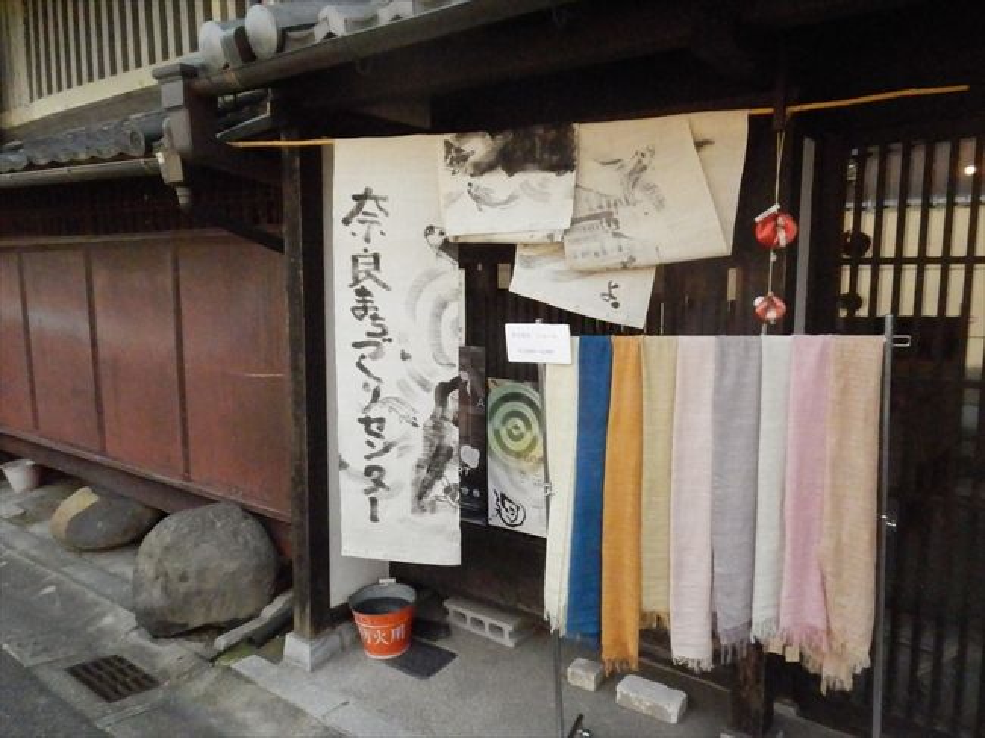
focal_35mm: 25
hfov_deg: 69.4
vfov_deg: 54.8
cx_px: 492
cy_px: 369
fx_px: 711
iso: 3200
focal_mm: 4.5
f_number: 6.4
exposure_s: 1/1600
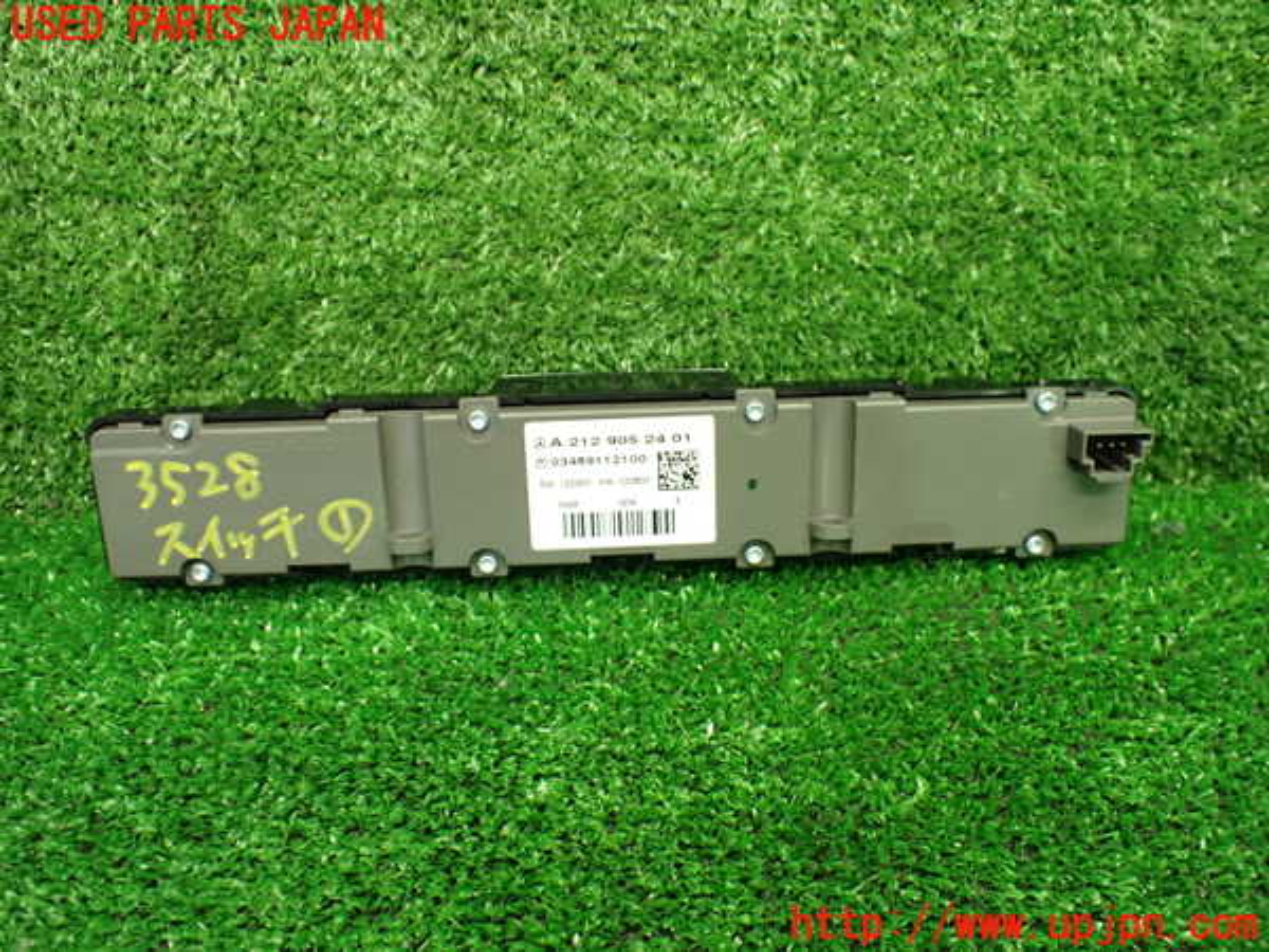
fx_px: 1100
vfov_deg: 46.8
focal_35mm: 30
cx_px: 634
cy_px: 476
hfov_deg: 60.0
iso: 800
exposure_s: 1/100
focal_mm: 5.4
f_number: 2.3
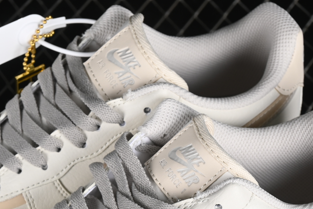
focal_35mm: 152
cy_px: 208
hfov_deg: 13.5
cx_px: 120
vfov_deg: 9.0
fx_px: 1321
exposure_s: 1/160
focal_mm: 48
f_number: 7.1
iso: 160
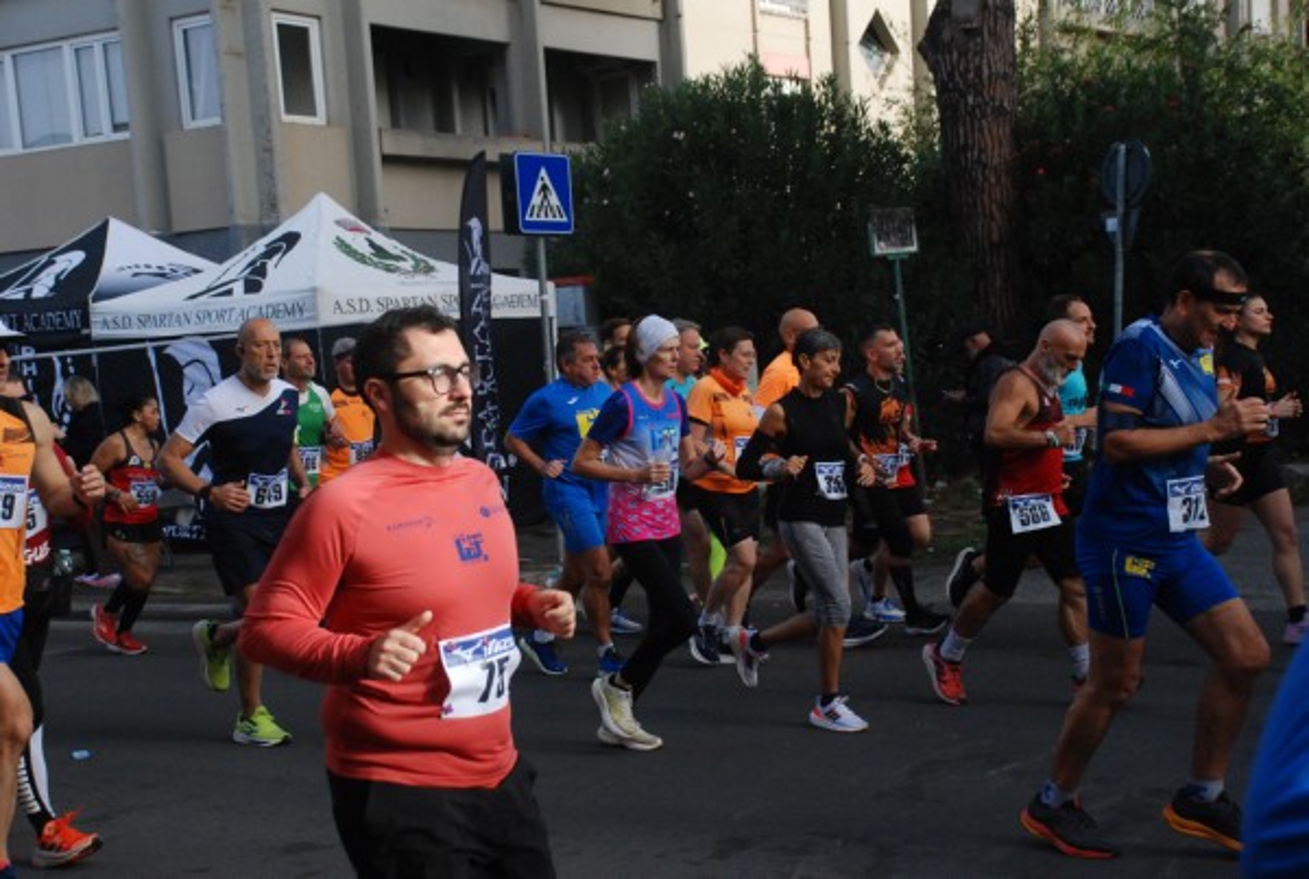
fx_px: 2077
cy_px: 440
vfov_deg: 23.9
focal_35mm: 57
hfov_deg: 35.0
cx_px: 654
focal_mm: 38
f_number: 5.6
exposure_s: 1/1250
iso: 1000
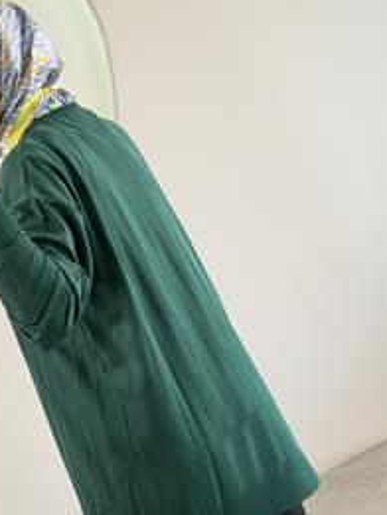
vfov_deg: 25.5
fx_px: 1132
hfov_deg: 19.2
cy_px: 181
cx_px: 87
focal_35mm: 76
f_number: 1.78
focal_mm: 6.76
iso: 50
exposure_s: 1/122
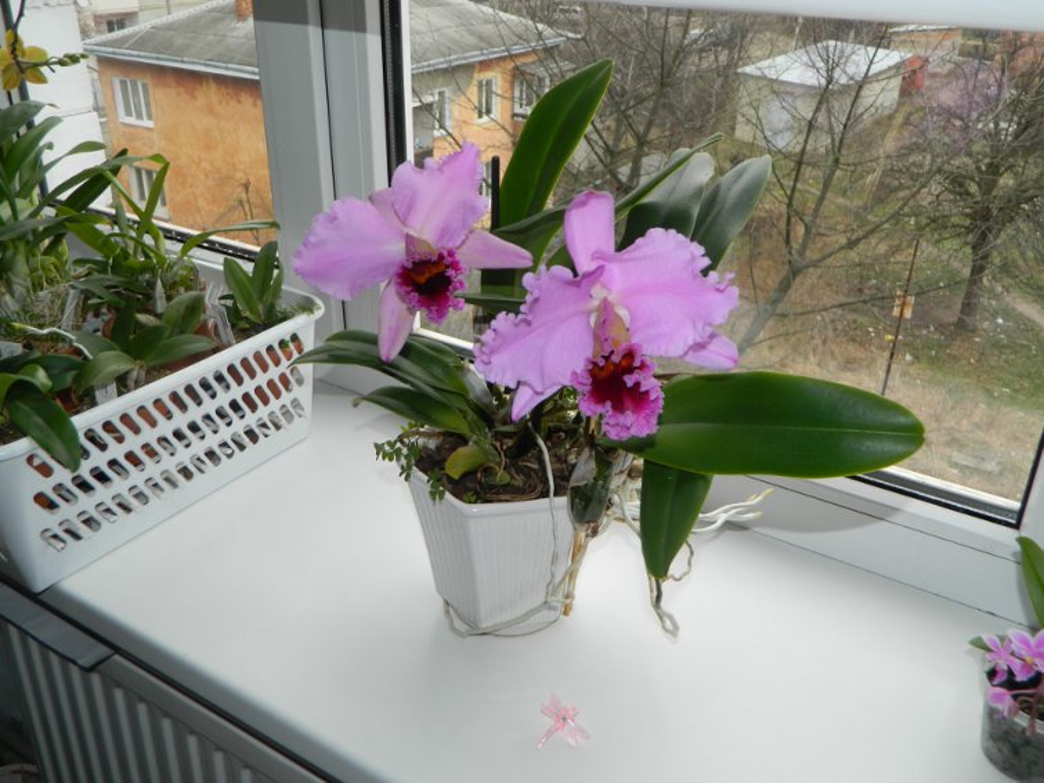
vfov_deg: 45.4
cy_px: 392
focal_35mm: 31
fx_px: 935
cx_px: 522
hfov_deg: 58.4
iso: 80
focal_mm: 5.6
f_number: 3.2
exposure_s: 1/30
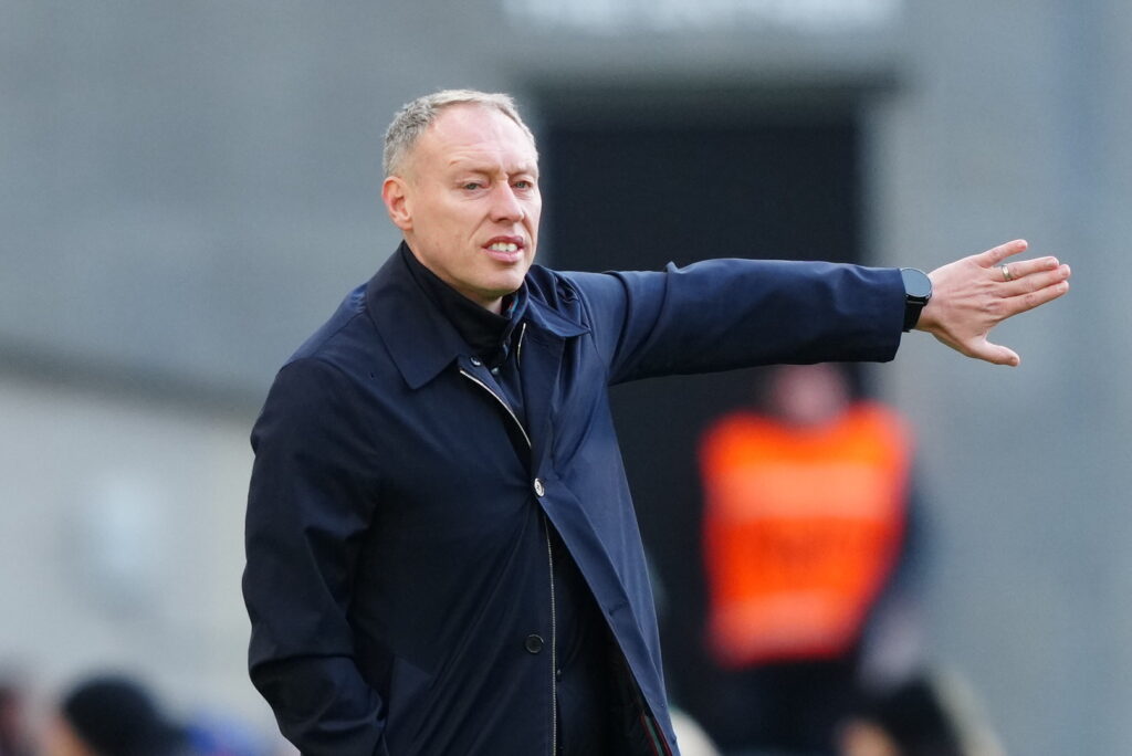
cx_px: 566
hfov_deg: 5.2
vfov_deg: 3.4
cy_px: 378
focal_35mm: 400
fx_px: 12584
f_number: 2.8
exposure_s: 1/2000
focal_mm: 400
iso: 1250
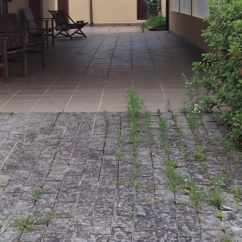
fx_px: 617
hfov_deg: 21.9
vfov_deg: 22.1
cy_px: 82
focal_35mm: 78
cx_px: 43
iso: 25
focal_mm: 3.98
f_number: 1.8
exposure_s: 1/100
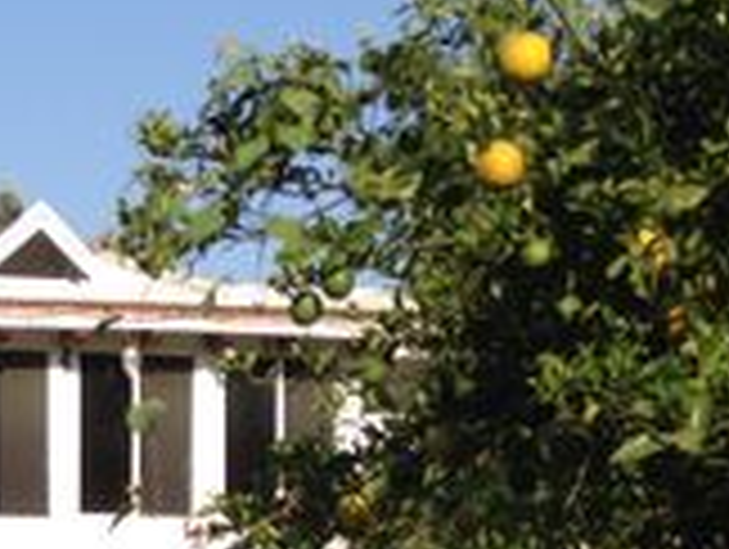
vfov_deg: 11.8
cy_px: 742
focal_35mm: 122
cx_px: -212
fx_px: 2573
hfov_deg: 15.4
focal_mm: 4.12
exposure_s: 1/985
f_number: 2.4
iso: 50
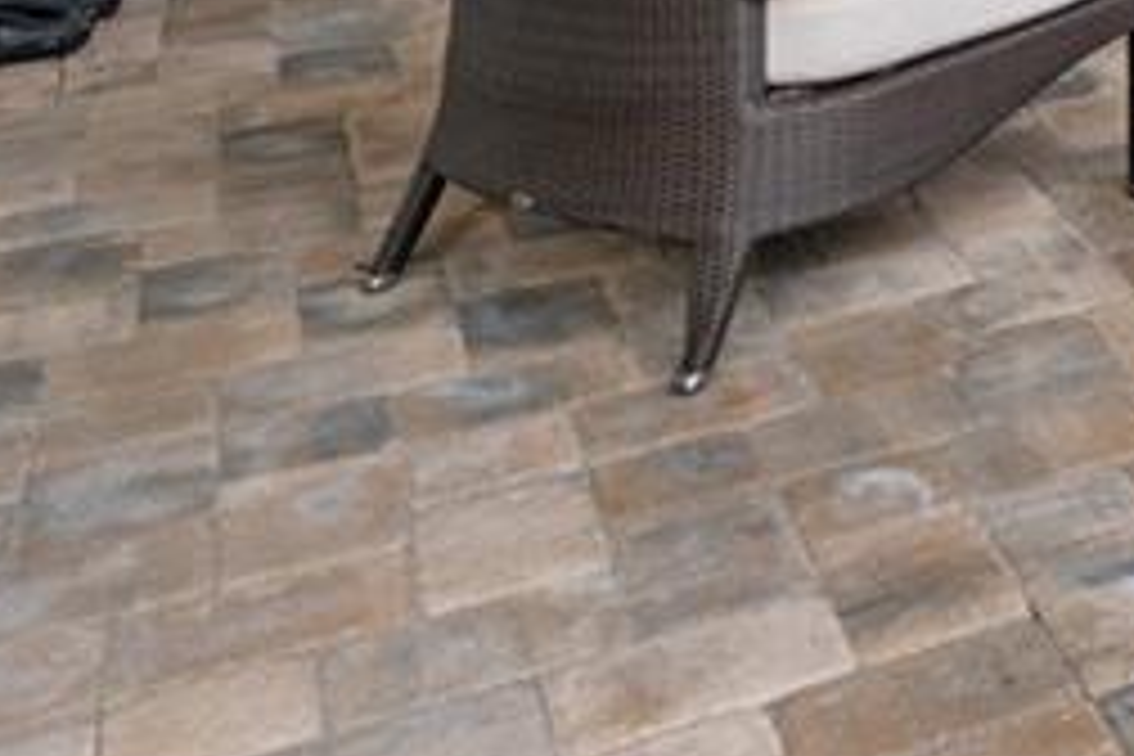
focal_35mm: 65
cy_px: -446
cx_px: 1850
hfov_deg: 22.8
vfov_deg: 18.1
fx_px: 2047
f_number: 8
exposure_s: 1/6
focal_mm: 16
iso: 100
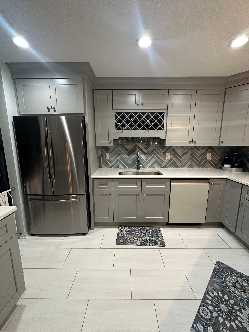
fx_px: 134
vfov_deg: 102.1
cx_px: 124
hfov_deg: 85.7
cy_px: 166
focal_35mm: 14
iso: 250
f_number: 2.2
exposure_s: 1/60
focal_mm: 2.22
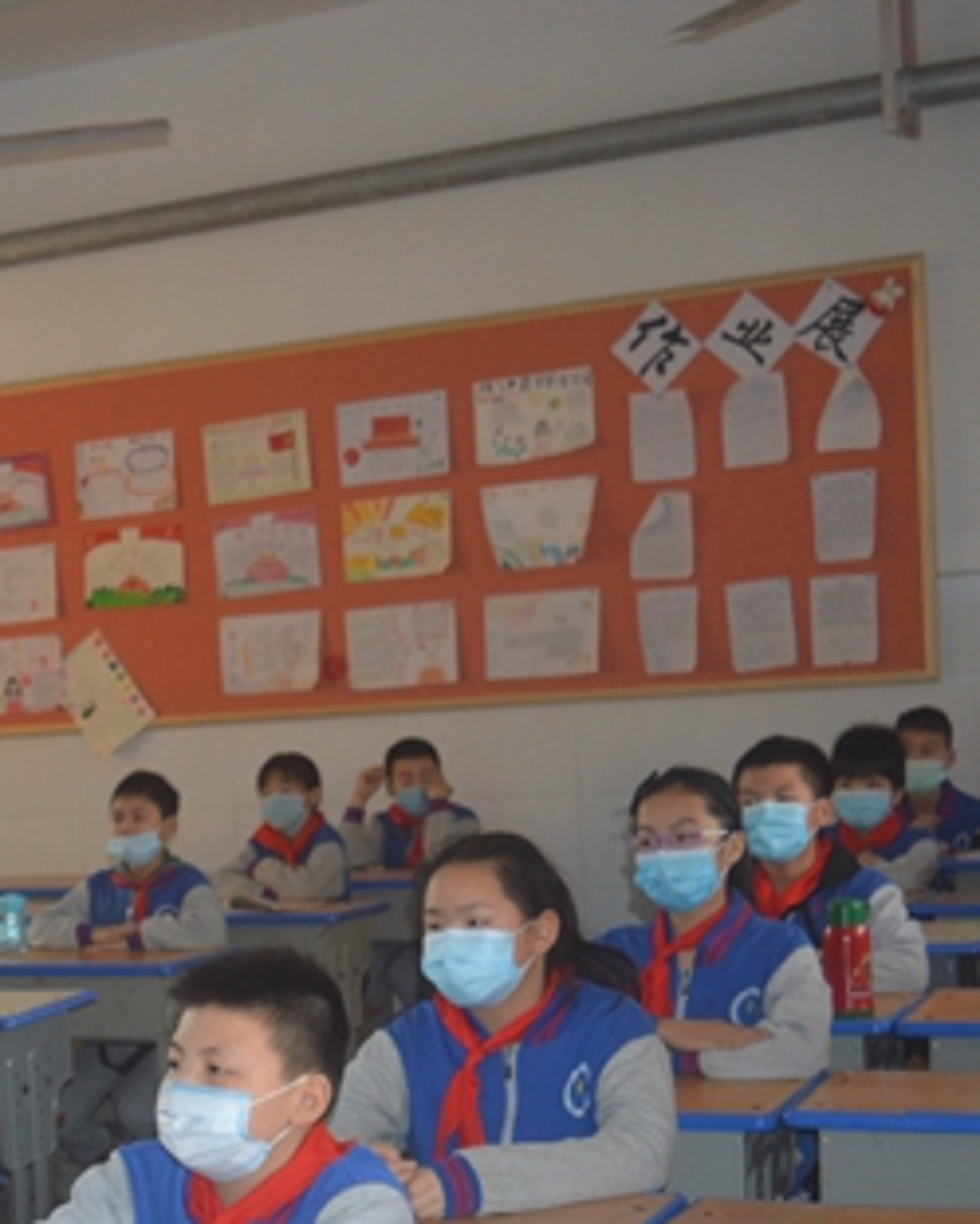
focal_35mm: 65
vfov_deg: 28.3
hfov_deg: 22.1
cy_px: 1037
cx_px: -130
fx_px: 2355
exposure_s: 1/60
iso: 400
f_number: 3.5
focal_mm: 18
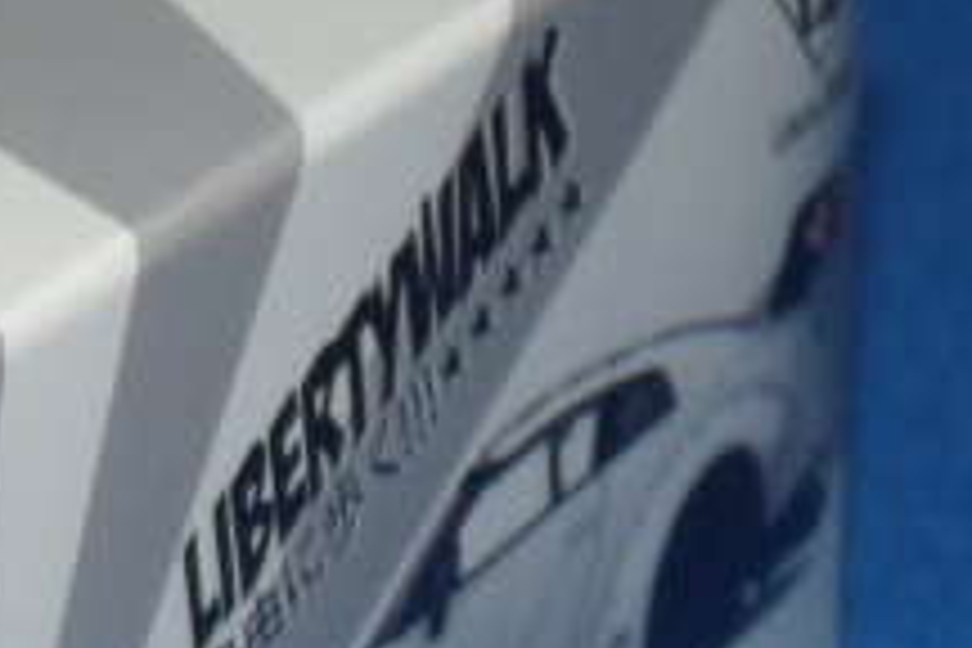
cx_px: -176
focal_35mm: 268
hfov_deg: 7.6
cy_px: 670
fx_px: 7235
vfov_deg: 5.1
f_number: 3.2
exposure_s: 1/30
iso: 100
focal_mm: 8.7
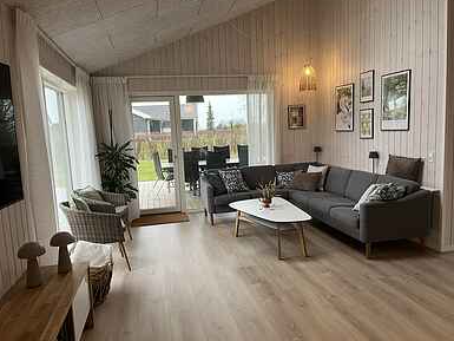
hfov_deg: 65.3
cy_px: 169
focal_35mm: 27
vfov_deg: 51.4
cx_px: 228
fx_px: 354
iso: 80
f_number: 1.6
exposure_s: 1/50
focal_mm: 5.1
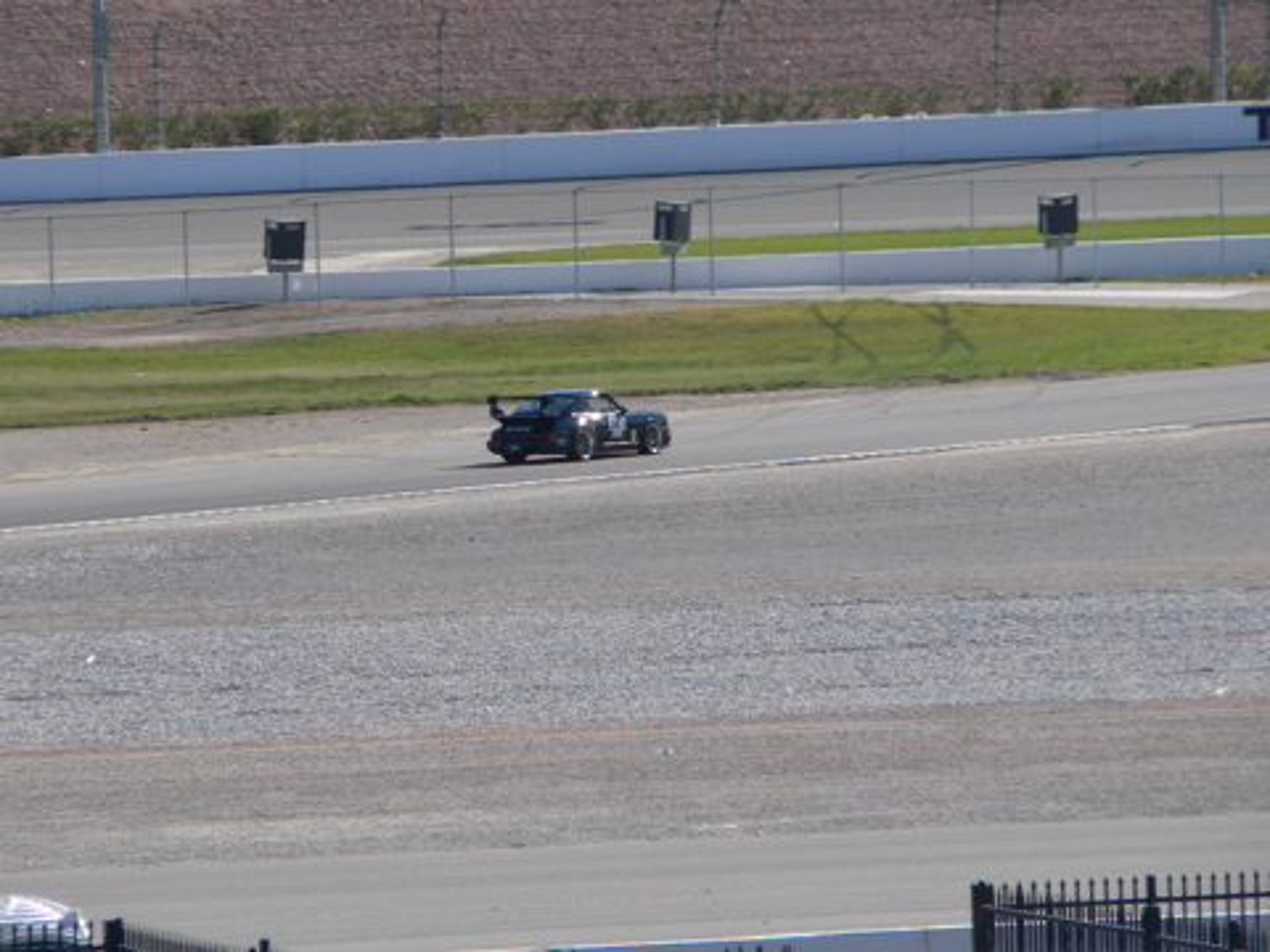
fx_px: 15849
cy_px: 476
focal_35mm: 432
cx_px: 635
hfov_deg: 4.6
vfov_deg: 3.4
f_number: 4.6
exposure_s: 1/500
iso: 80
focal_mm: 72
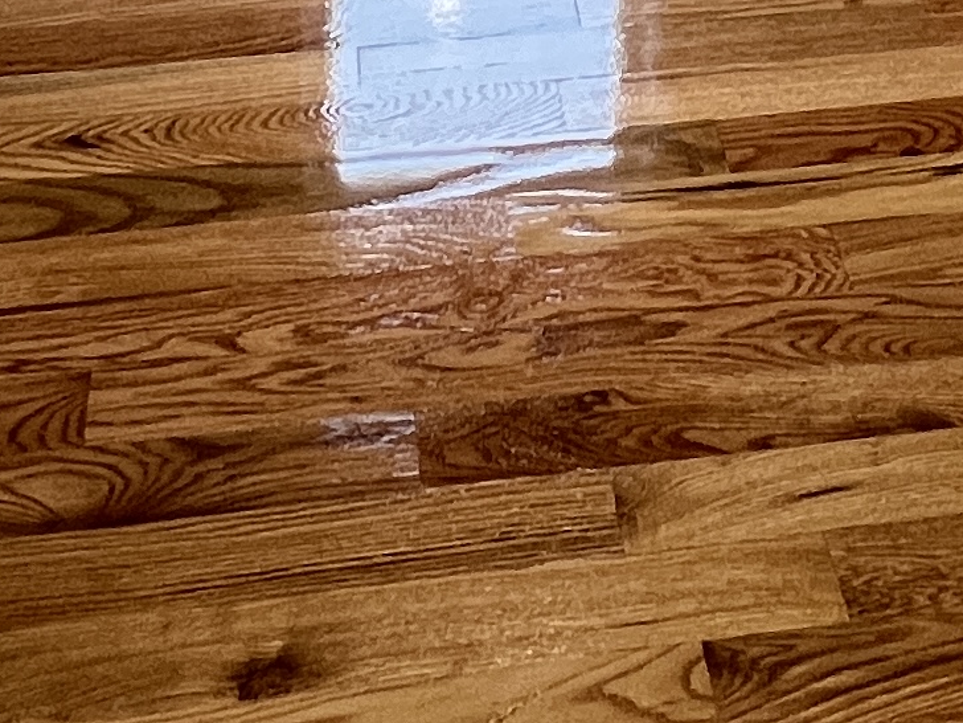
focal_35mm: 72
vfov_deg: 13.8
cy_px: -1059
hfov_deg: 26.9
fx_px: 2003
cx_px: 636
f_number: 1.8
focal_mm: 1.57
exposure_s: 1/120
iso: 125
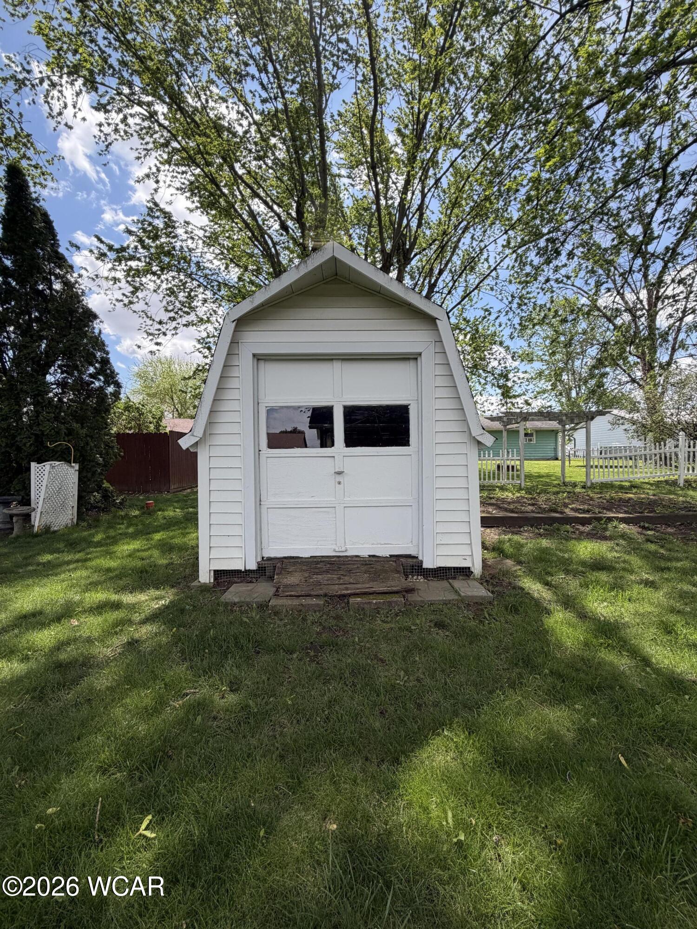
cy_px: 464
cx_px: 348
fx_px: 376
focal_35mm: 14
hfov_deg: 85.7
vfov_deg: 102.1
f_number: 2.2
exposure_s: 1/760
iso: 40
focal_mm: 2.22
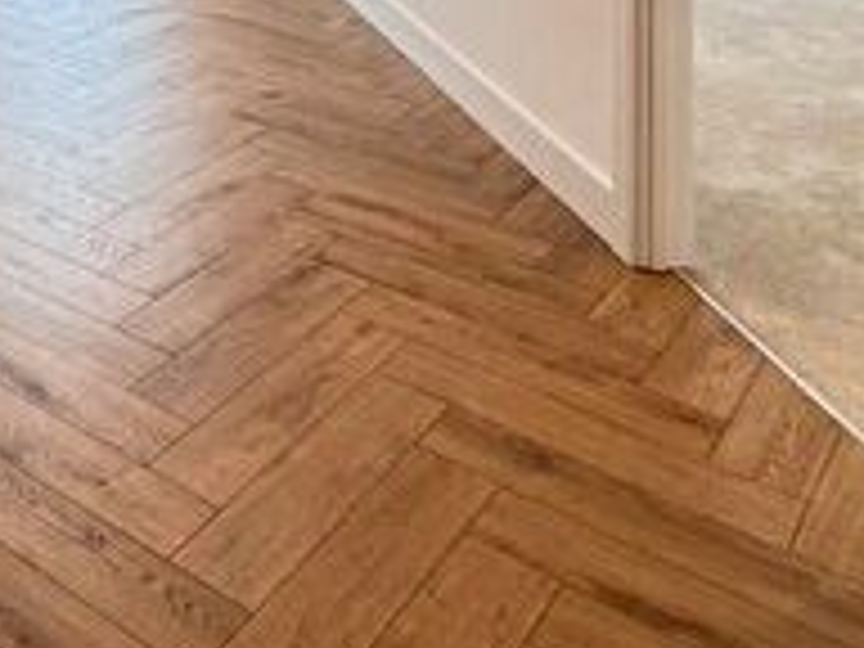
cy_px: -376
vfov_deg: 22.4
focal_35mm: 51
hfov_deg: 33.7
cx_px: -32
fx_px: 1273
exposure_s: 1/100
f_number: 2.2
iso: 160
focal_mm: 2.22
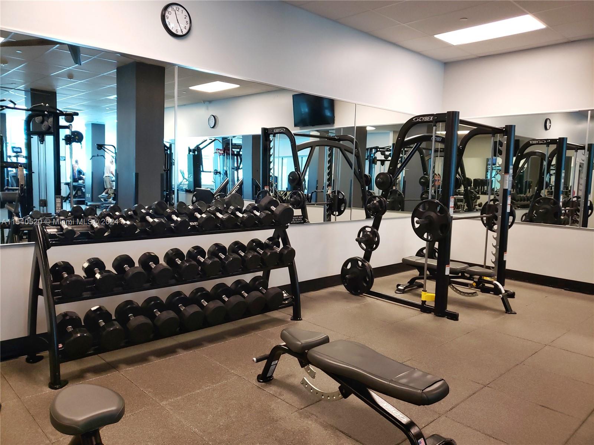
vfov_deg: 53.1
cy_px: 222
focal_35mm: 26
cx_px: 297
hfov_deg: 67.3
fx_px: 446
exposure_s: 1/60
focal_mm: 4.3
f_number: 1.5
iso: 200
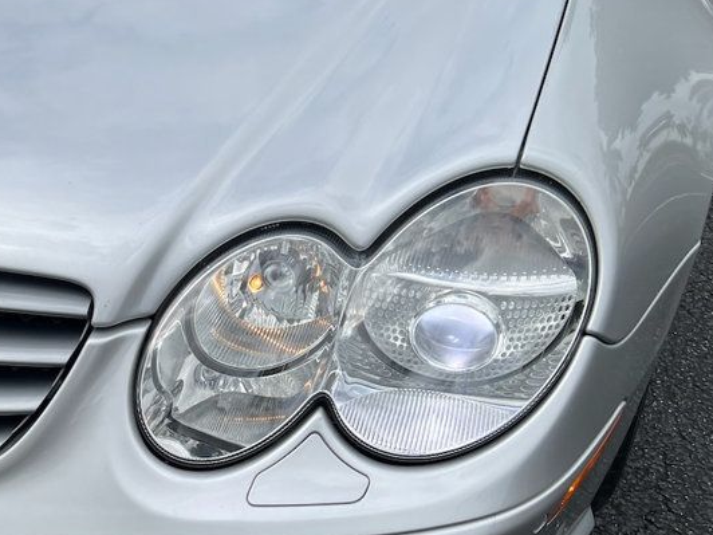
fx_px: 1030
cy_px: 351
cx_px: 111
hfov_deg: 36.5
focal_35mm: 50
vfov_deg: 28.9
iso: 50
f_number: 1.5
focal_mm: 5.7
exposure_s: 1/5587
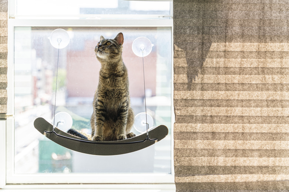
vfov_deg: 26.5
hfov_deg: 38.9
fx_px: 409
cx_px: 144
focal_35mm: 51
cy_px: 96
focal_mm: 51
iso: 320
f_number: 2.8
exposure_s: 1/500
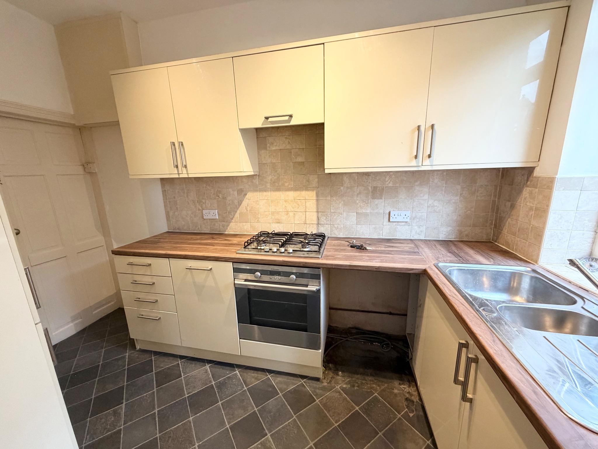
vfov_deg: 85.7
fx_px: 242
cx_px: 299
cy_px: 224
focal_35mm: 14
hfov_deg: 102.1
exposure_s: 1/100
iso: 320
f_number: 2.2
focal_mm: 2.22
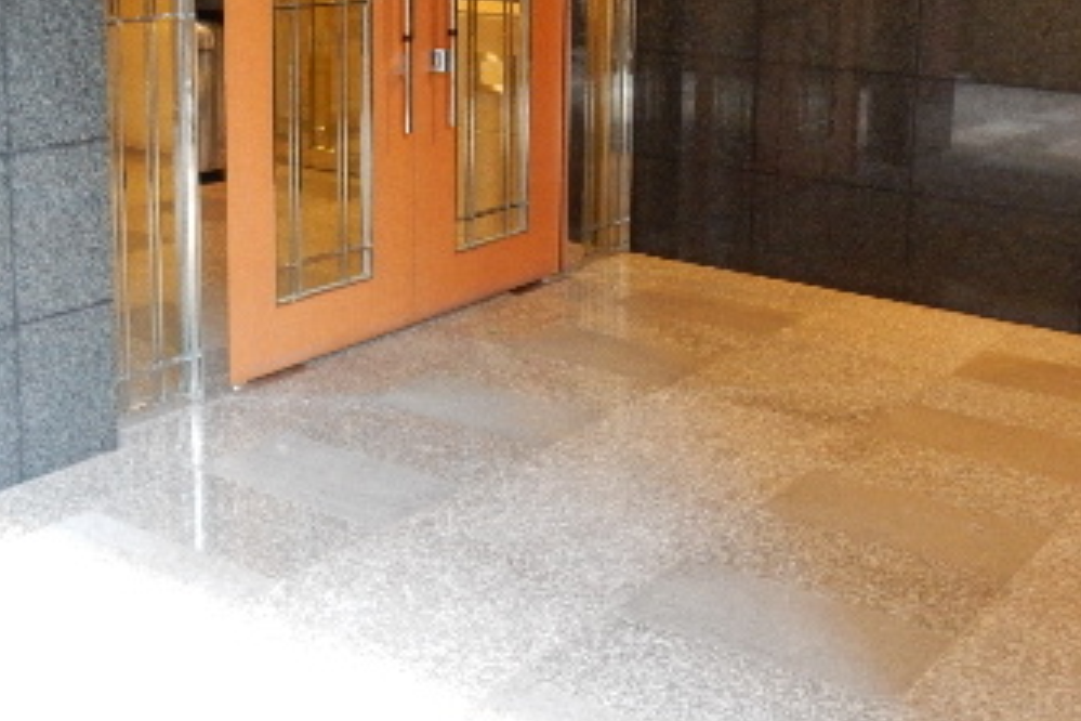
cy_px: 101
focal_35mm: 50
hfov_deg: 39.6
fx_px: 1501
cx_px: 594
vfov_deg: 26.3
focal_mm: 4.5
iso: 450
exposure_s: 1/8
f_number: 3.7
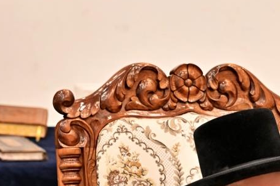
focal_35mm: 406
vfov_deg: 3.4
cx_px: 221
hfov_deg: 5.1
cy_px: 192
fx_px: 3155
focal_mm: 120
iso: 640
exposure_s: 1/125
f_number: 4
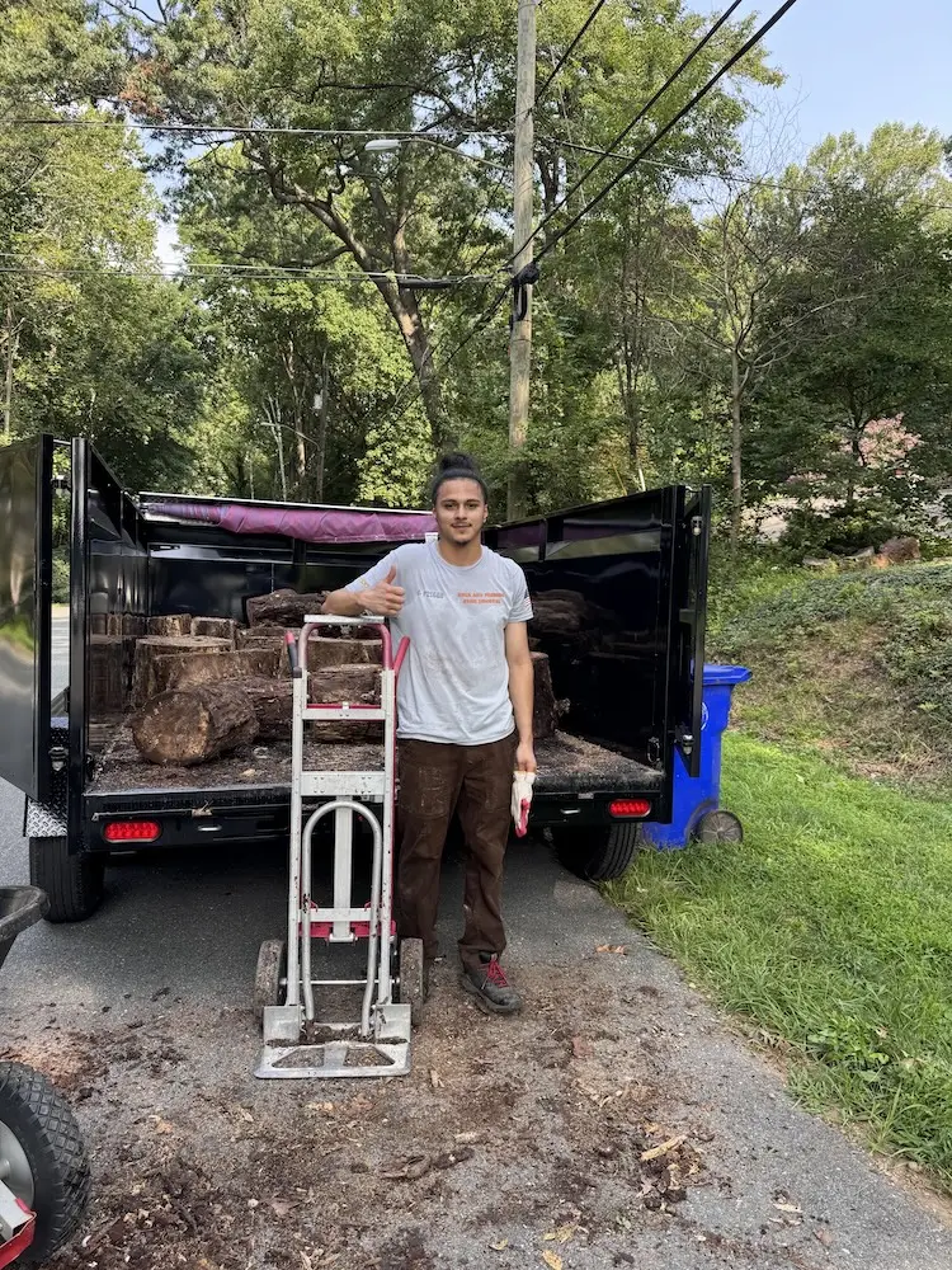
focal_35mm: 24
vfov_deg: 71.6
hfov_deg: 56.8
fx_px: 880
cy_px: 635
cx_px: 476
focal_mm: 6.8
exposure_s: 1/394
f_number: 1.8
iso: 80
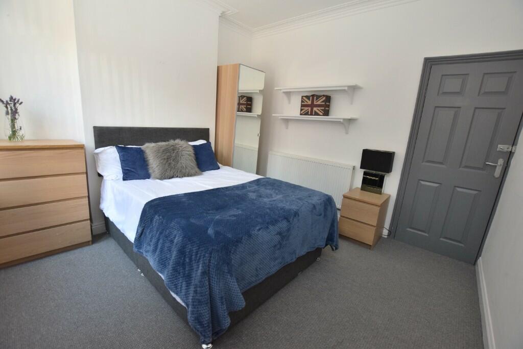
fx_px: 218
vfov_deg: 77.4
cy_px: 174
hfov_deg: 100.4
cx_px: 262
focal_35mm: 15
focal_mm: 10
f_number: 5
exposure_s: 1/100
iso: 800
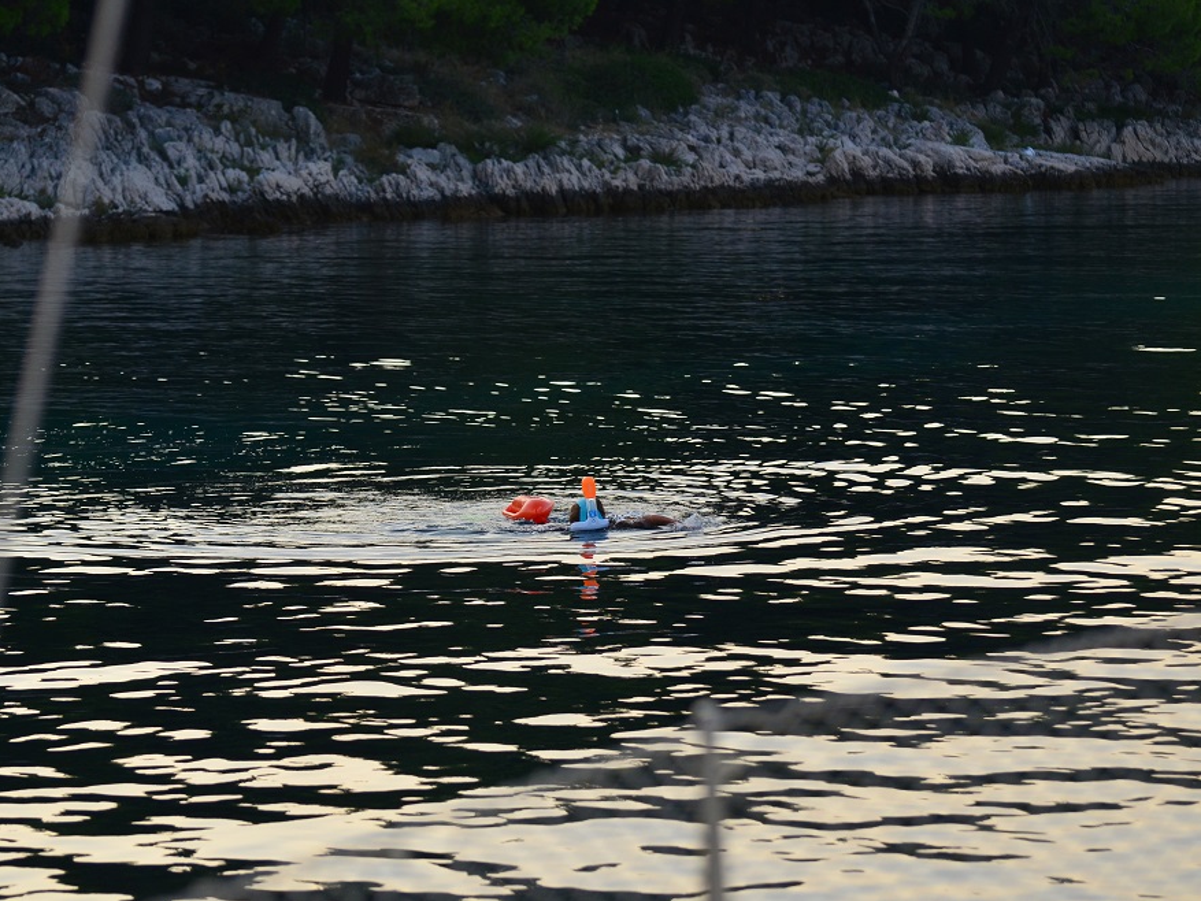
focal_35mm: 141
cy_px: 450
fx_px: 4893
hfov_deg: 14.0
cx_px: 529
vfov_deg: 10.5
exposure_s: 1/800
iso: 400
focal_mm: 86
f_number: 4.5
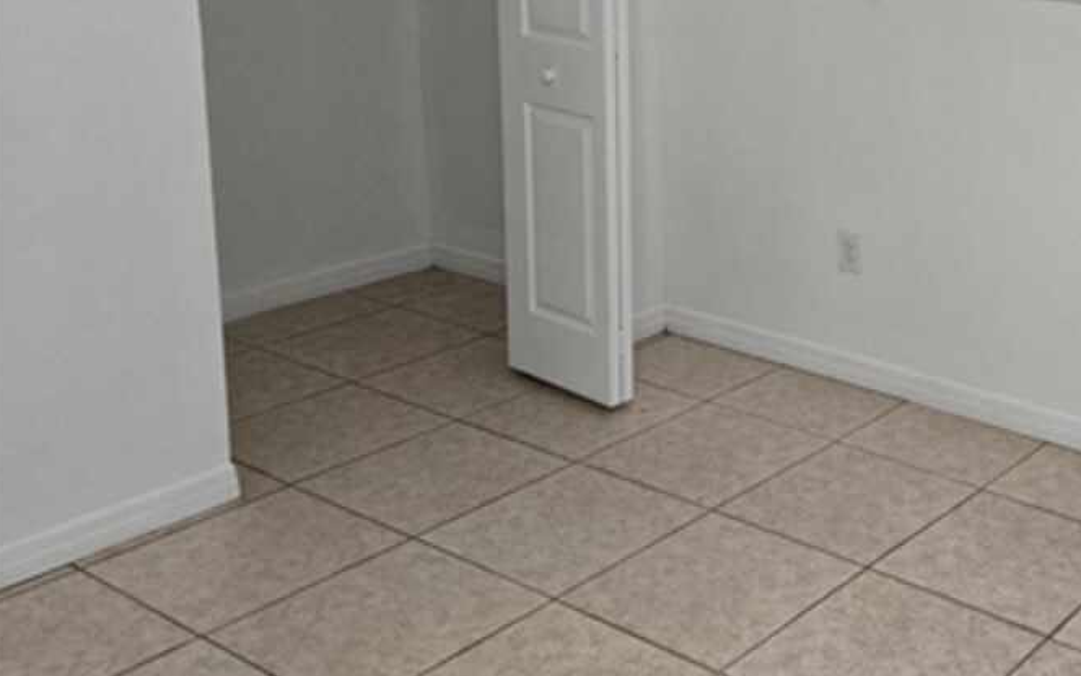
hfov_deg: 38.7
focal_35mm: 47
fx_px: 1385
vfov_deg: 26.7
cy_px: 103
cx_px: 1032
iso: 200
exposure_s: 1/120
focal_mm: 5.4
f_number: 1.8
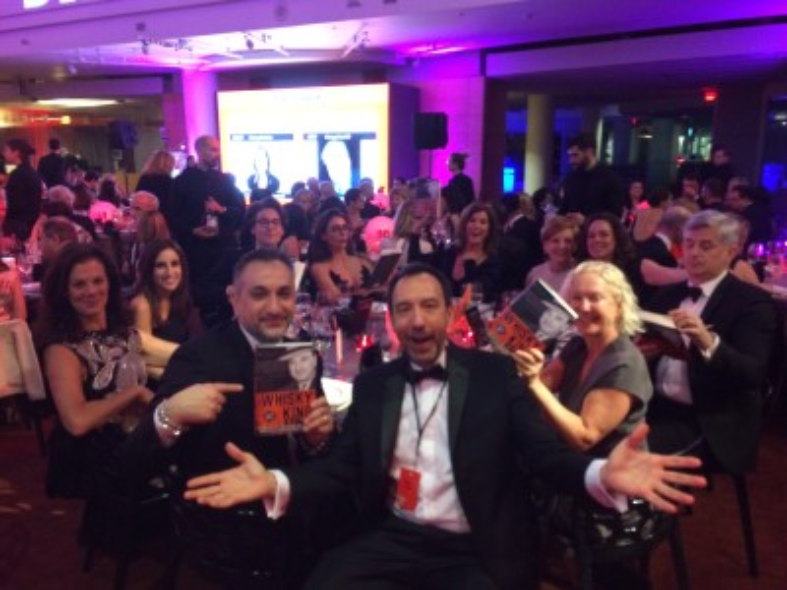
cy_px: 295
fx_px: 659
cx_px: 394
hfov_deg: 61.7
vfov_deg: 48.2
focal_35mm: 29
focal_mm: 4.15
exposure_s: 1/15
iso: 320
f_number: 2.2
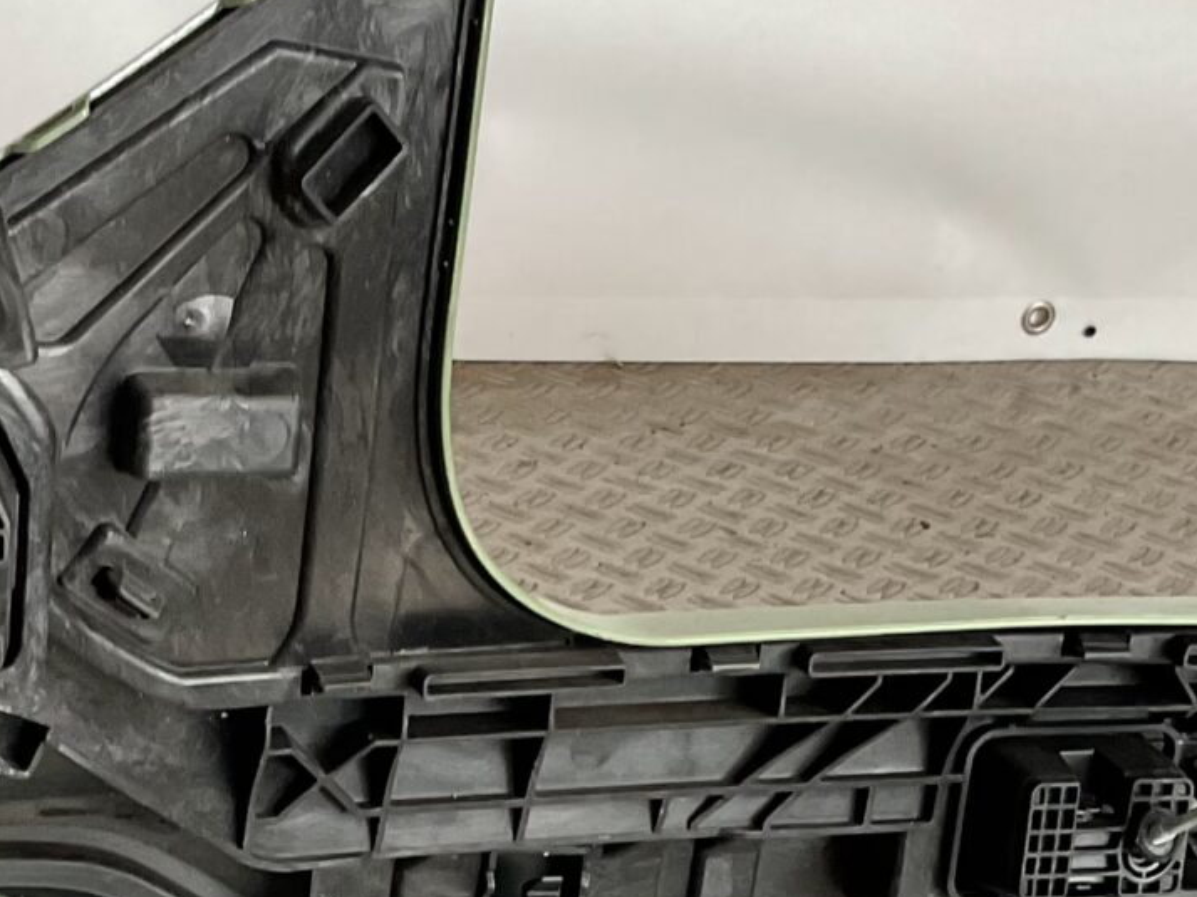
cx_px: 183
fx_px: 3595
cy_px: 1242
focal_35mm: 104
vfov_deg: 13.6
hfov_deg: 18.7
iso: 50
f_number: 1.8
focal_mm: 3
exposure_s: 1/50
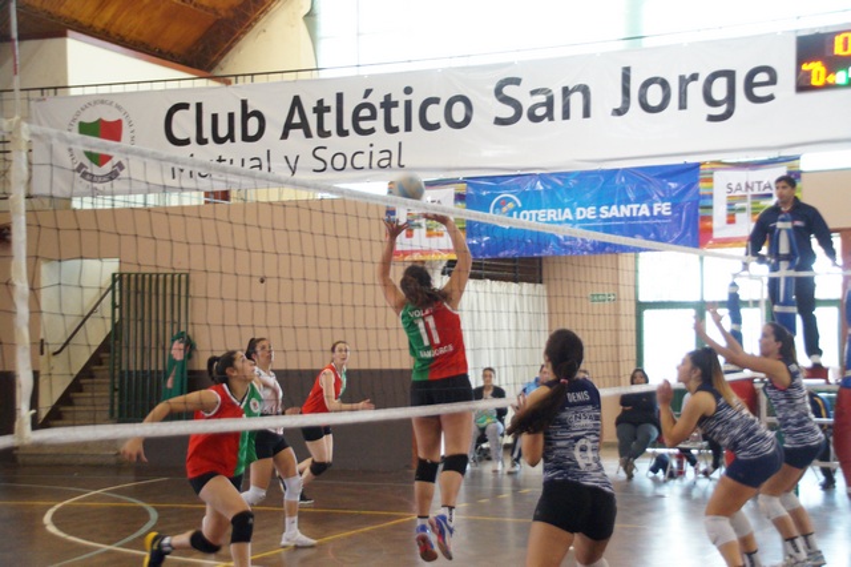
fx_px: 1595
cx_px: 426
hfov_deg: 29.9
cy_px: 284
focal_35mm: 68
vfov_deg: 20.1
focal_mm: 45
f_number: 5
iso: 3200
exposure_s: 1/160
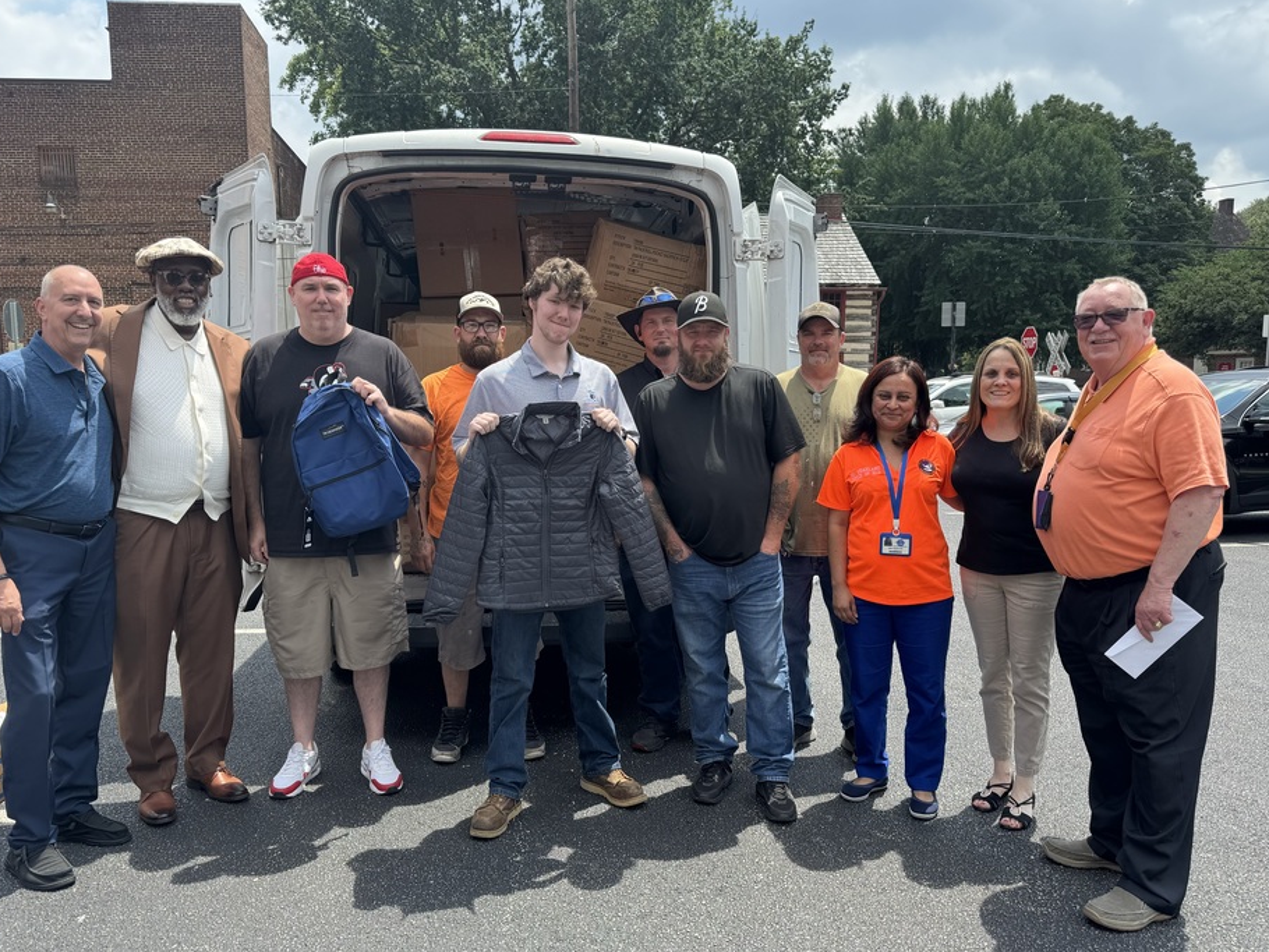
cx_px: 626
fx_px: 990
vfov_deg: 51.3
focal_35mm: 27
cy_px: 507
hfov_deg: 65.3
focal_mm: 6.76
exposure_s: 1/1869
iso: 80
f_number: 1.78
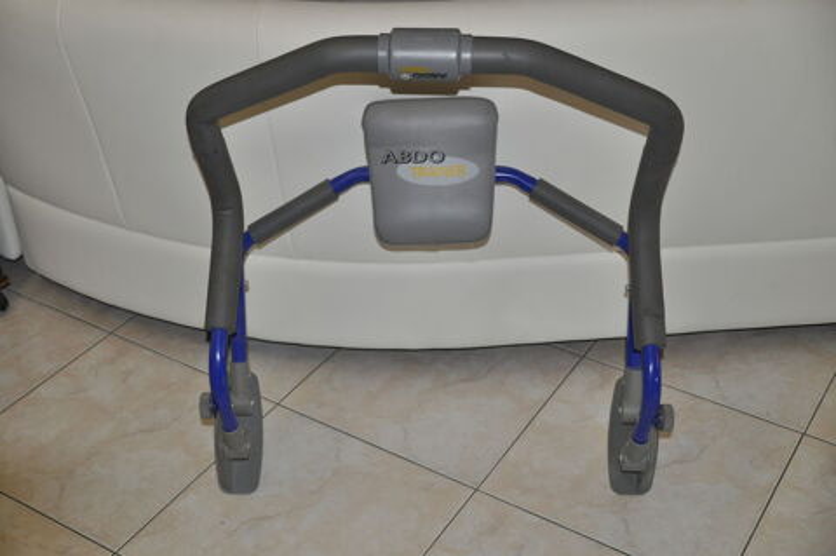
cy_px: 278
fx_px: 1183
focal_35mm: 51
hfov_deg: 38.9
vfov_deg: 26.4
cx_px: 418
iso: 800
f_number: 4.5
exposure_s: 1/60
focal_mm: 34
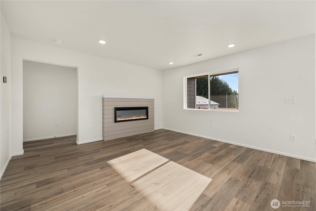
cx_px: 158
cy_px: 106
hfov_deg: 104.2
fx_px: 123
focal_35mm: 14
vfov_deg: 81.3
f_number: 7.1
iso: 80
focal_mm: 14
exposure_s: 1/125
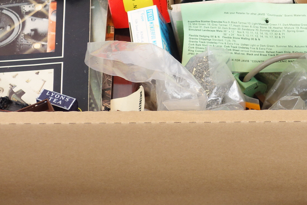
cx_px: 210
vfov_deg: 8.7
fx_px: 1339
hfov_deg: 13.1
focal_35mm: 157
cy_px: 66
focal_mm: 23.82
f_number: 4
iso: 400
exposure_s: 1/100
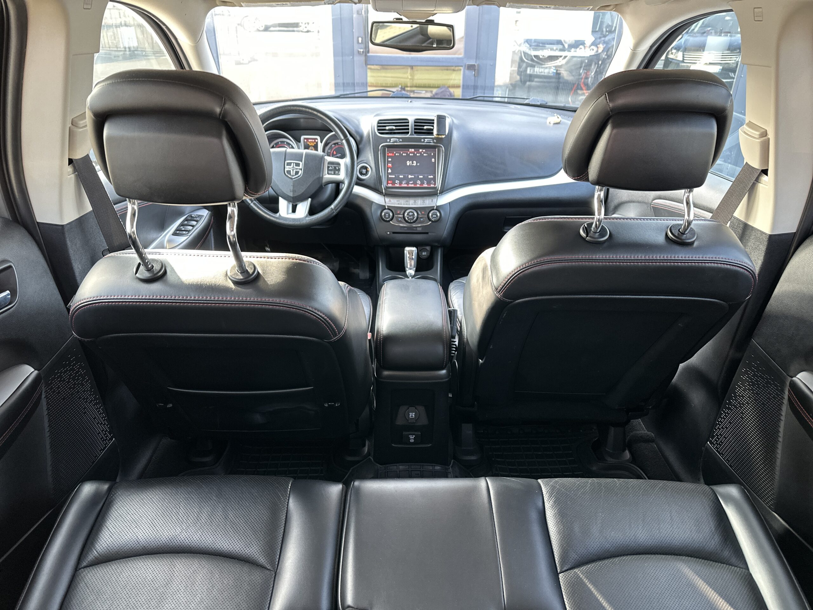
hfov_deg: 71.6
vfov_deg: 56.8
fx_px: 564
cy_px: 305
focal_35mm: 24
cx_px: 406
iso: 250
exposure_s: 1/72
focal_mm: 6.86
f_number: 1.78
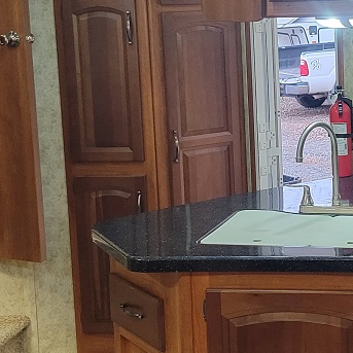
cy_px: 111
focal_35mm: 81
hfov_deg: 20.5
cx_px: 376
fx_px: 935
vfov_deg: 21.3
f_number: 1.8
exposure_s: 1/40
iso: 500
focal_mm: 5.4
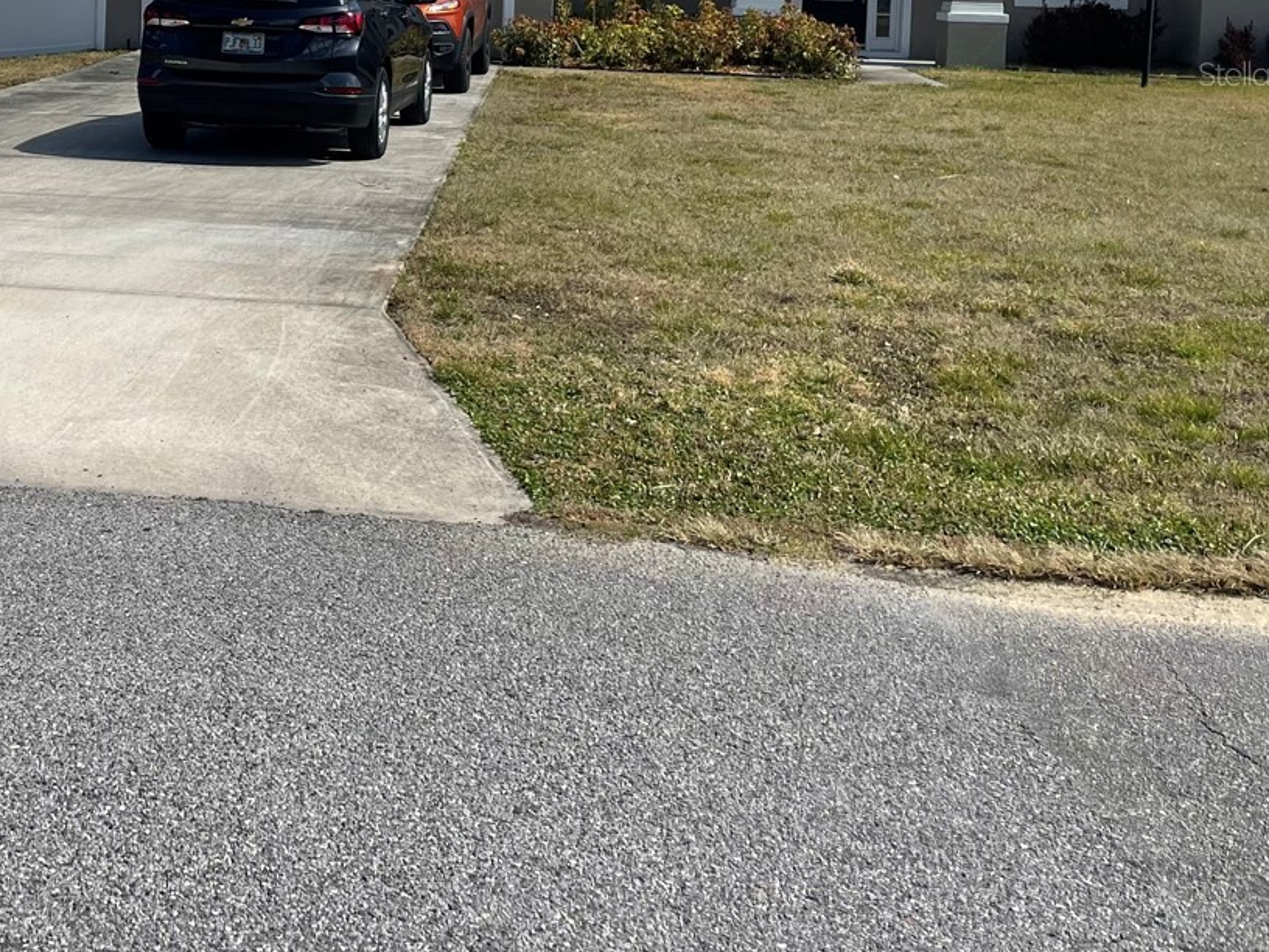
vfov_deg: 27.4
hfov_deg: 35.1
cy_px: 73
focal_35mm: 51
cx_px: 101
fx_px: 1870
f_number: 1.6
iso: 32
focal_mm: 4.2
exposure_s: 1/5051
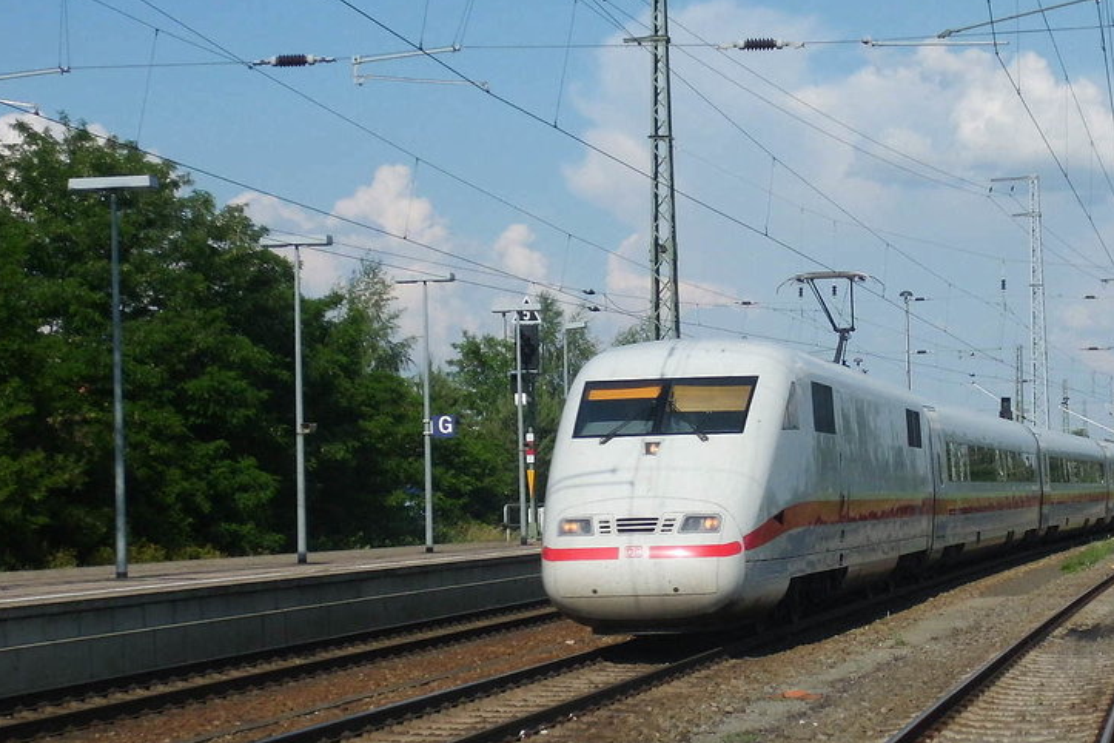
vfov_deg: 15.5
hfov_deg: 22.9
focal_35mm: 88
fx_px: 2723
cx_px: 860
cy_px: 439
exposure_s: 1/189
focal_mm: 9.2
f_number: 11.4
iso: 100
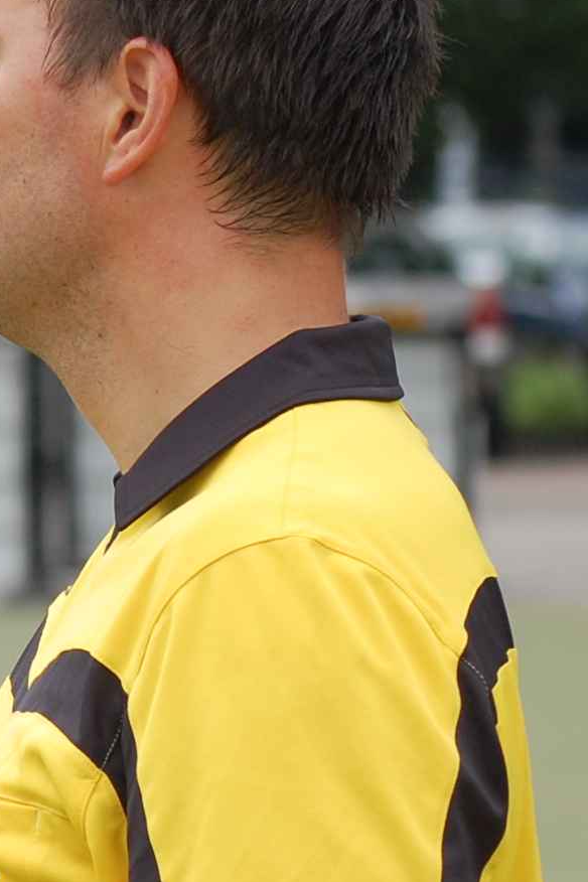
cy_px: 324
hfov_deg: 5.1
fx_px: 6590
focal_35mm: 269
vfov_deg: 7.7
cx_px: 110
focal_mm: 90
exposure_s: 1/500
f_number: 5.6
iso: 320
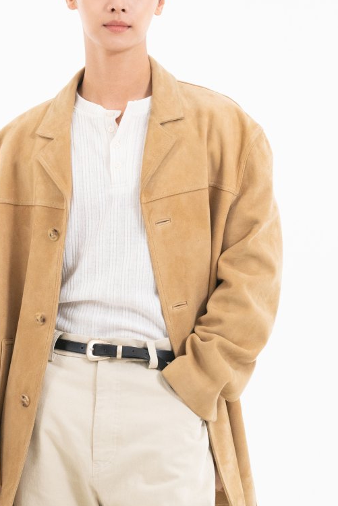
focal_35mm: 142
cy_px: 160
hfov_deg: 9.7
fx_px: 1999
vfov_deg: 14.4
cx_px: 121
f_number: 5.6
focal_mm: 89
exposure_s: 1/200
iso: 4000
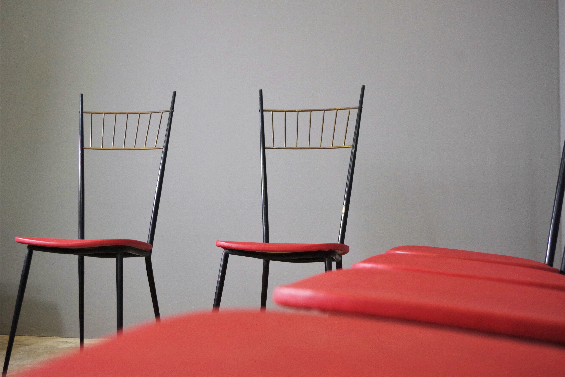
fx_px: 722
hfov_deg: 42.7
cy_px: 188
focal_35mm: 46
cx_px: 282
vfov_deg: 29.2
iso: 1600
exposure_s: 1/60
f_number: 4
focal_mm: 30.63
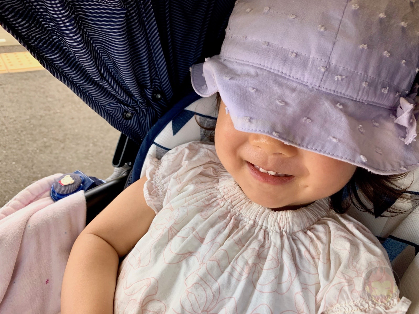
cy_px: 157
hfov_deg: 67.3
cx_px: 210
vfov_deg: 53.1
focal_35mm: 26
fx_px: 315
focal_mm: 4.25
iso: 50
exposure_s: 1/121
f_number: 1.8
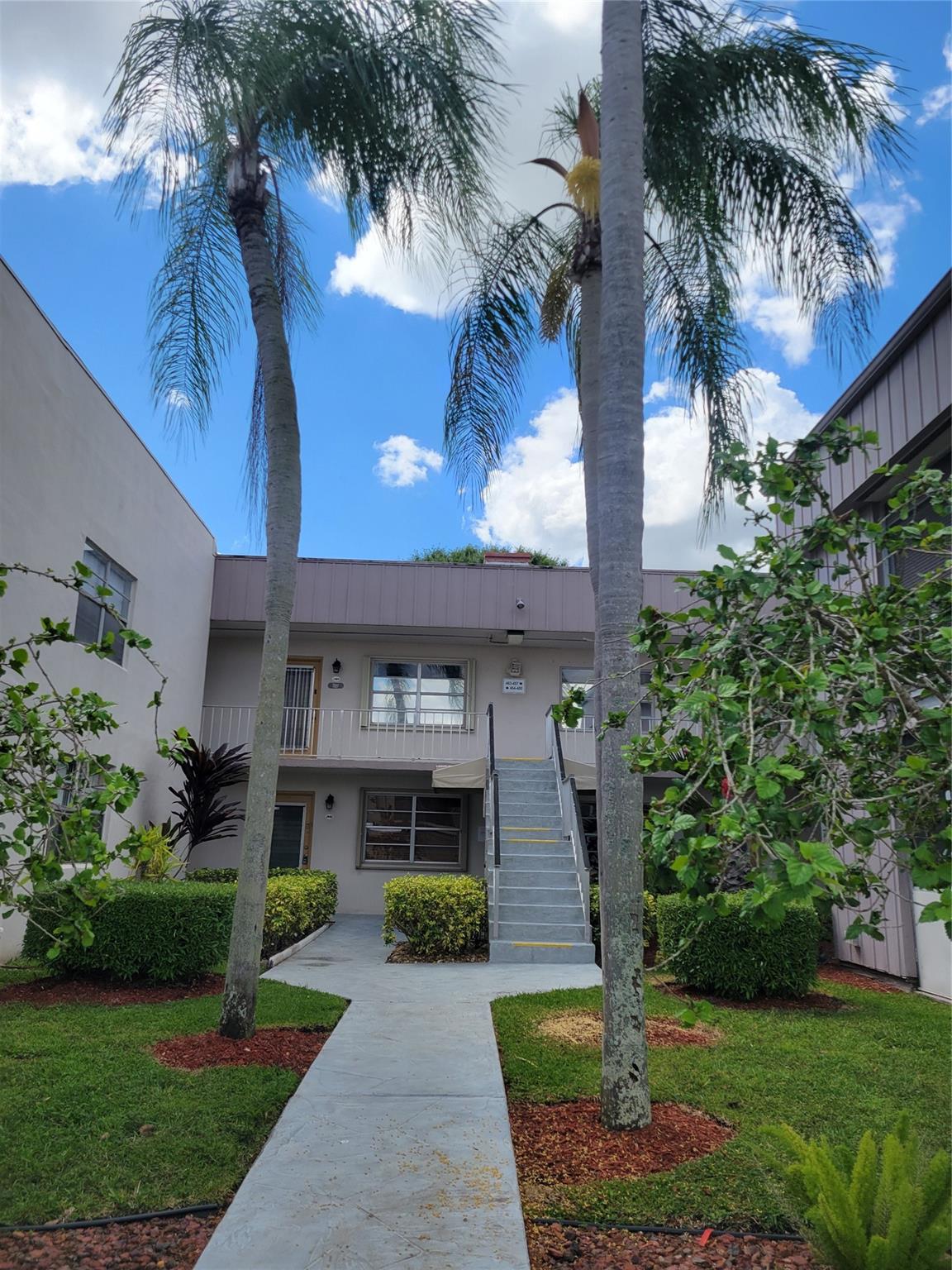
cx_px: 476
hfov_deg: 53.1
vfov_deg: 67.3
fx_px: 953
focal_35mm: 26
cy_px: 635
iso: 40
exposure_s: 1/1930
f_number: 1.8
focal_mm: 5.4
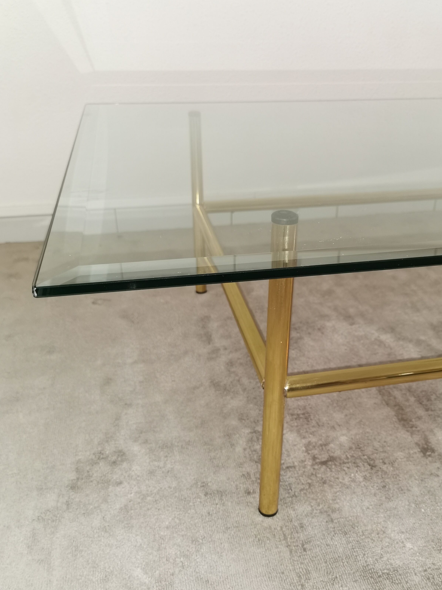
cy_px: 327
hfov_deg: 45.3
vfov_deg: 58.2
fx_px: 528
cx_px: 250
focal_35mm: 31
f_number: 1.8
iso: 250
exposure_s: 1/50
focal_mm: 5.58
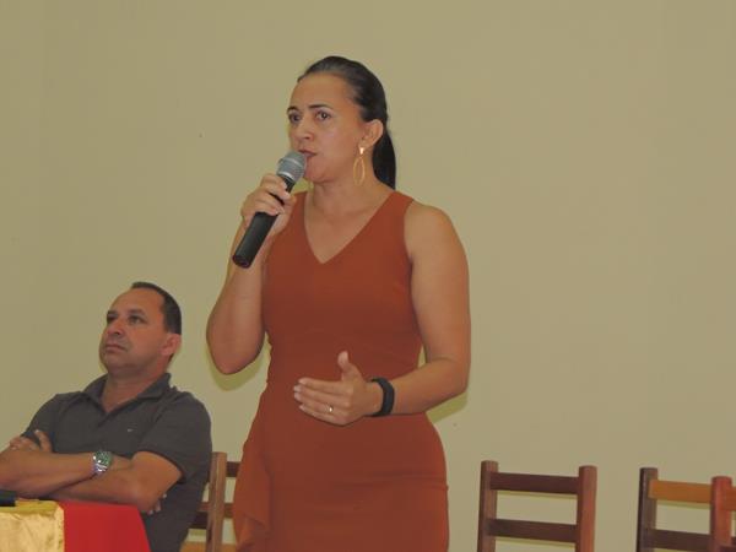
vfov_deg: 12.3
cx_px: 368
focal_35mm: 120
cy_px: 276
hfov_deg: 16.4
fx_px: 2551
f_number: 4.2
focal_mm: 21.4
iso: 640
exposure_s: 1/60
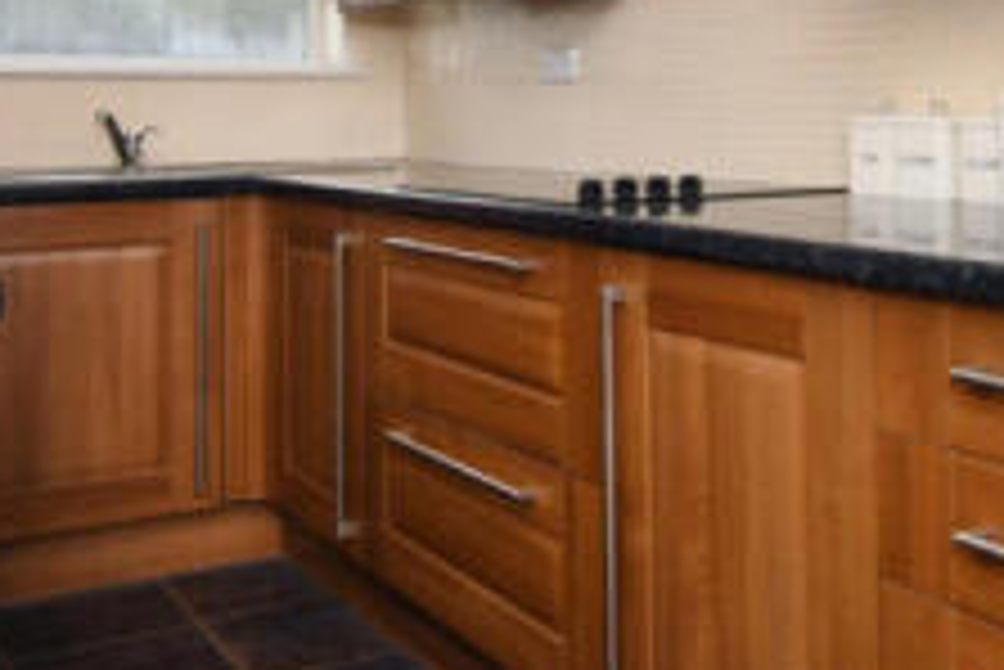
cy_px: 133
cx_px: 804
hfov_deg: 42.5
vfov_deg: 29.8
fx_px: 1228
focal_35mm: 44
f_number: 18
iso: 640
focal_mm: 15
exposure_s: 1/60
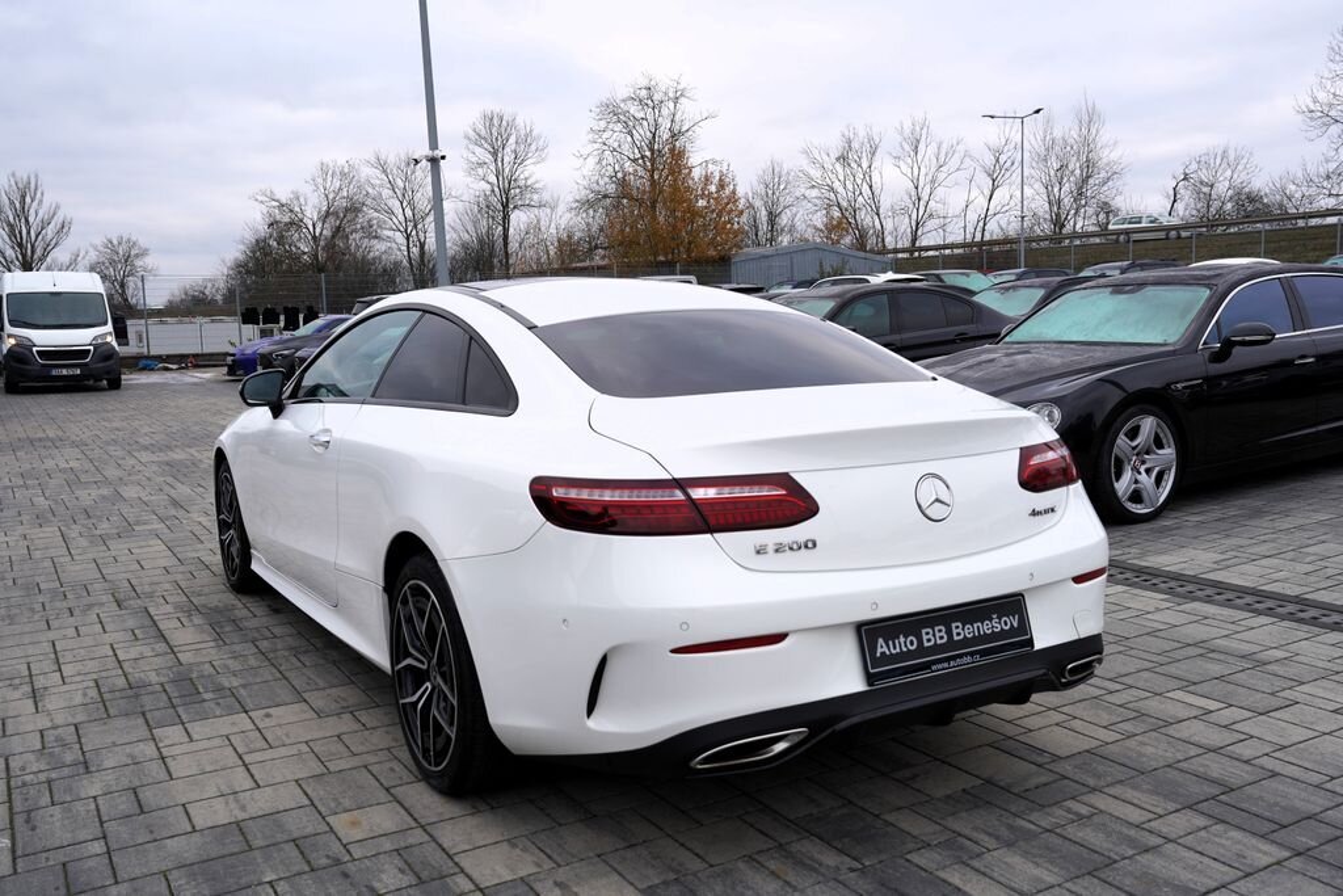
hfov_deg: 60.3
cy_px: 448
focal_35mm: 31
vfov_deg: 42.3
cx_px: 672
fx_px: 1157
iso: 100
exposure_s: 1/160
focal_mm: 31
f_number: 5.6
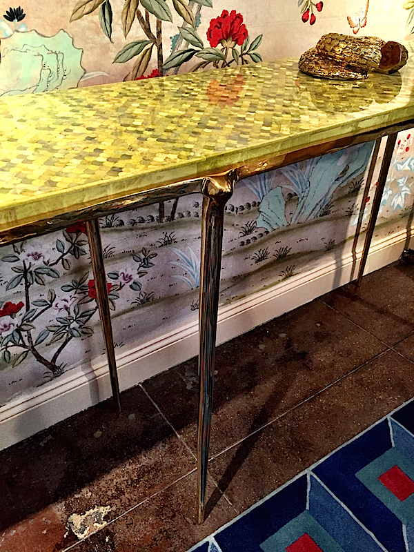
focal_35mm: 29
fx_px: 462
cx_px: 207
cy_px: 276
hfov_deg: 48.2
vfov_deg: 61.7
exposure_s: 1/30
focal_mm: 4.15
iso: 200
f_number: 2.2
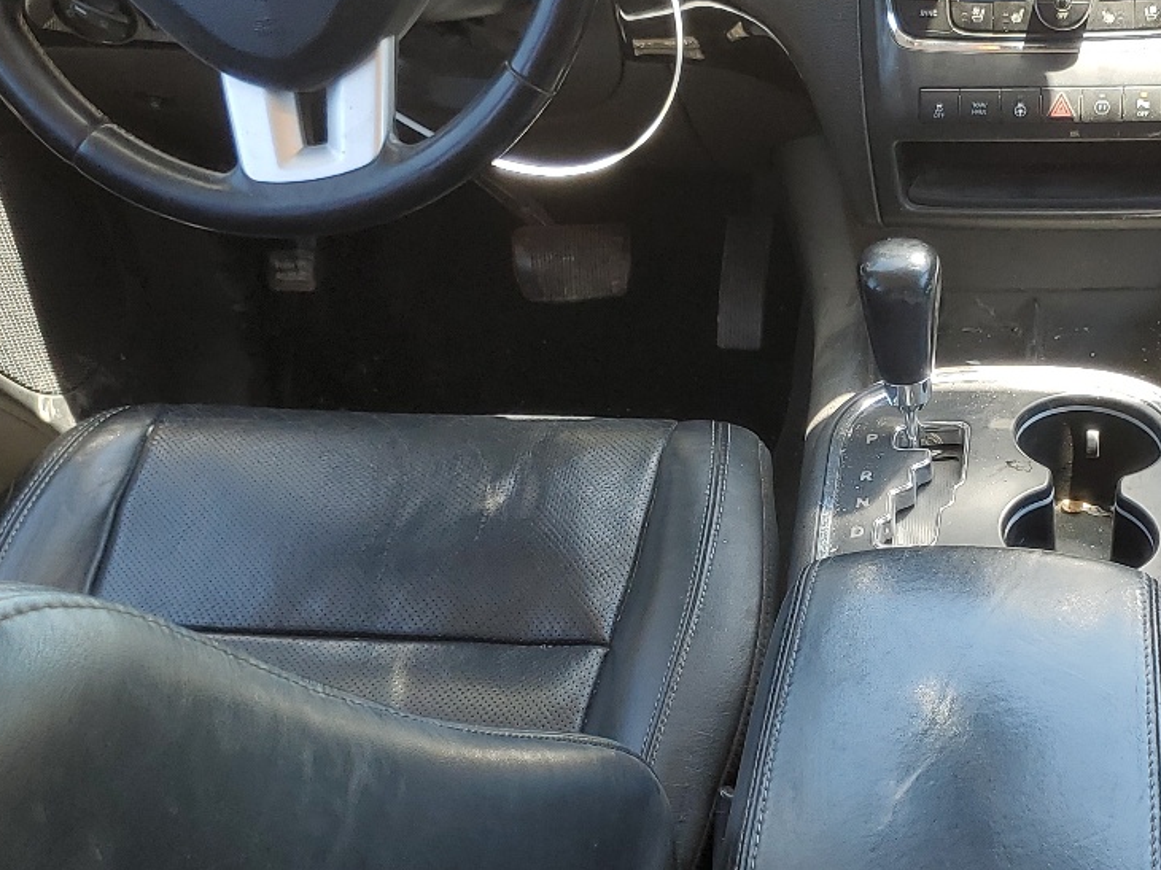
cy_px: 428
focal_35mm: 57
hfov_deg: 33.0
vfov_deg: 25.6
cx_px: 894
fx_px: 1911
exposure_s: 1/149
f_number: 1.5
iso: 50
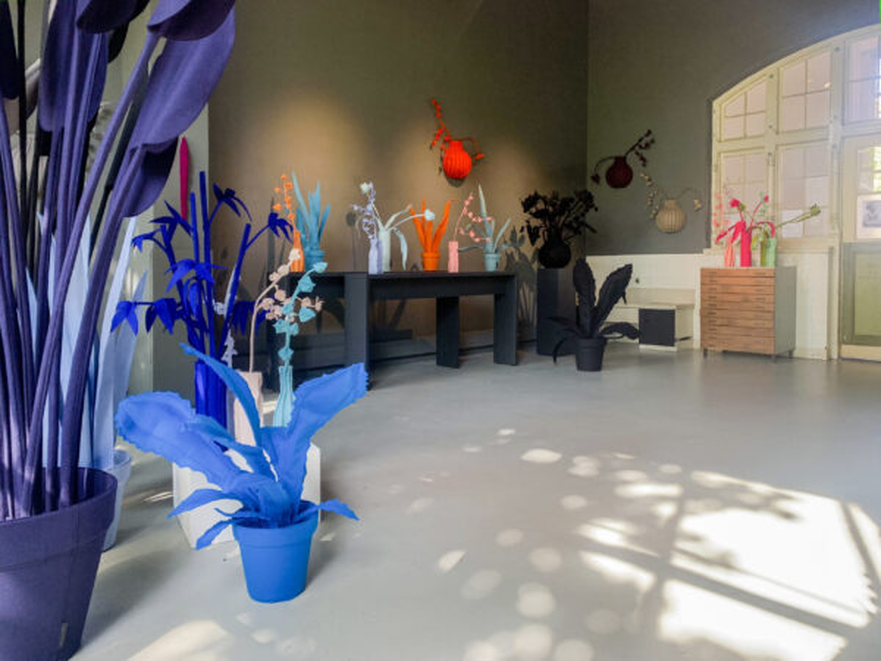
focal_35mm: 26
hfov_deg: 67.3
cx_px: 440
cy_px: 330
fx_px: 662
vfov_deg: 53.1
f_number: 1.8
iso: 50
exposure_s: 1/120
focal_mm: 4.25
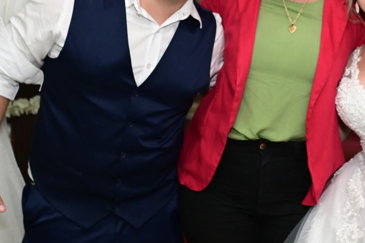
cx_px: 278
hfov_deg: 27.0
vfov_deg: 18.3
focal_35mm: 74
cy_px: 83
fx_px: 750
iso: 2000
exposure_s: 1/100
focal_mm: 35
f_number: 4.5
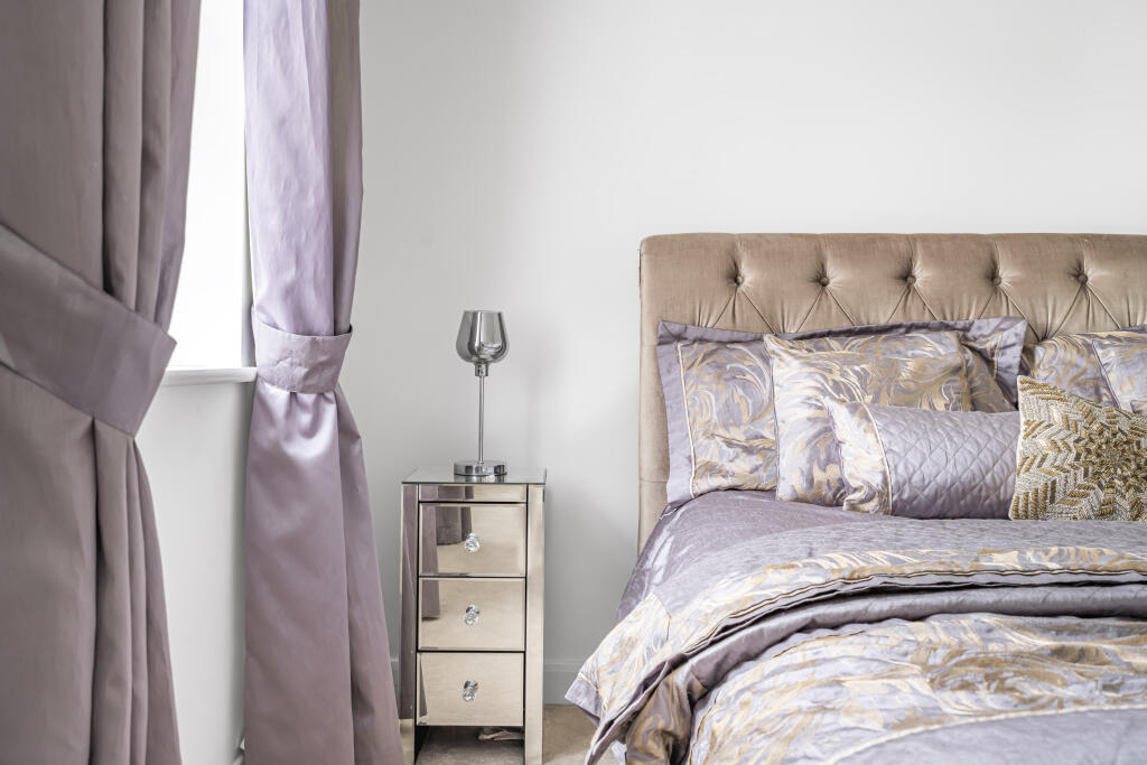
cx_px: 574
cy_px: 382
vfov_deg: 37.9
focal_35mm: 35
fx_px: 1115
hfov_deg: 54.4
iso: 100
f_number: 8
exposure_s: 1/2.5
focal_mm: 35
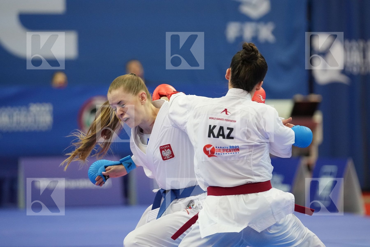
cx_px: 185
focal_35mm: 255
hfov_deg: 8.1
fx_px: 2621
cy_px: 124
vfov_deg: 5.4
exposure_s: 1/1000
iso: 3200
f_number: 2.8
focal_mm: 170
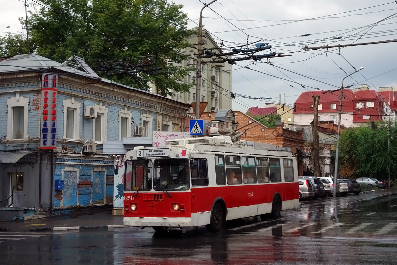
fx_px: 584
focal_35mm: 53
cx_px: 198
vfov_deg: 25.5
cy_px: 132
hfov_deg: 37.5
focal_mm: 19.75
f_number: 3.5
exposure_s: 1/500
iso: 125
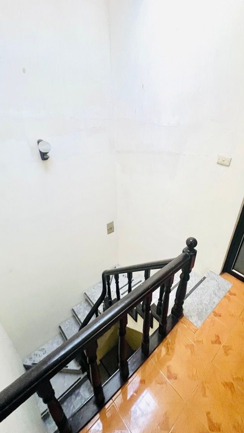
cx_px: 151
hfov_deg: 69.5
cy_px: 211
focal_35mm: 15
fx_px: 173
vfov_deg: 103.0
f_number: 1.8
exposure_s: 1/60
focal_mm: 1.57
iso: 400
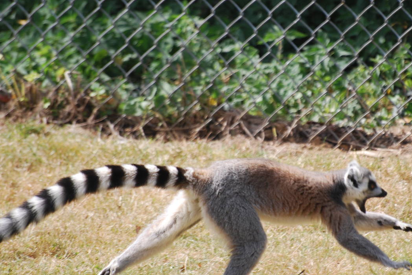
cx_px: 277
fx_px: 7874
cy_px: 150
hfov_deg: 3.0
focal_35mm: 688
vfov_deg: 2.0
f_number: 5.6
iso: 250
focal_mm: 300
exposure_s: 1/500
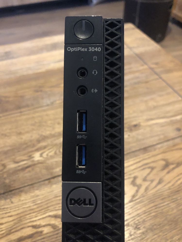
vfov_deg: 63.4
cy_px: 121
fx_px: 196
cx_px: 91
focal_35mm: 28
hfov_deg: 49.7
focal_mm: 3.99
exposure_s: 1/4
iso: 125
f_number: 1.8
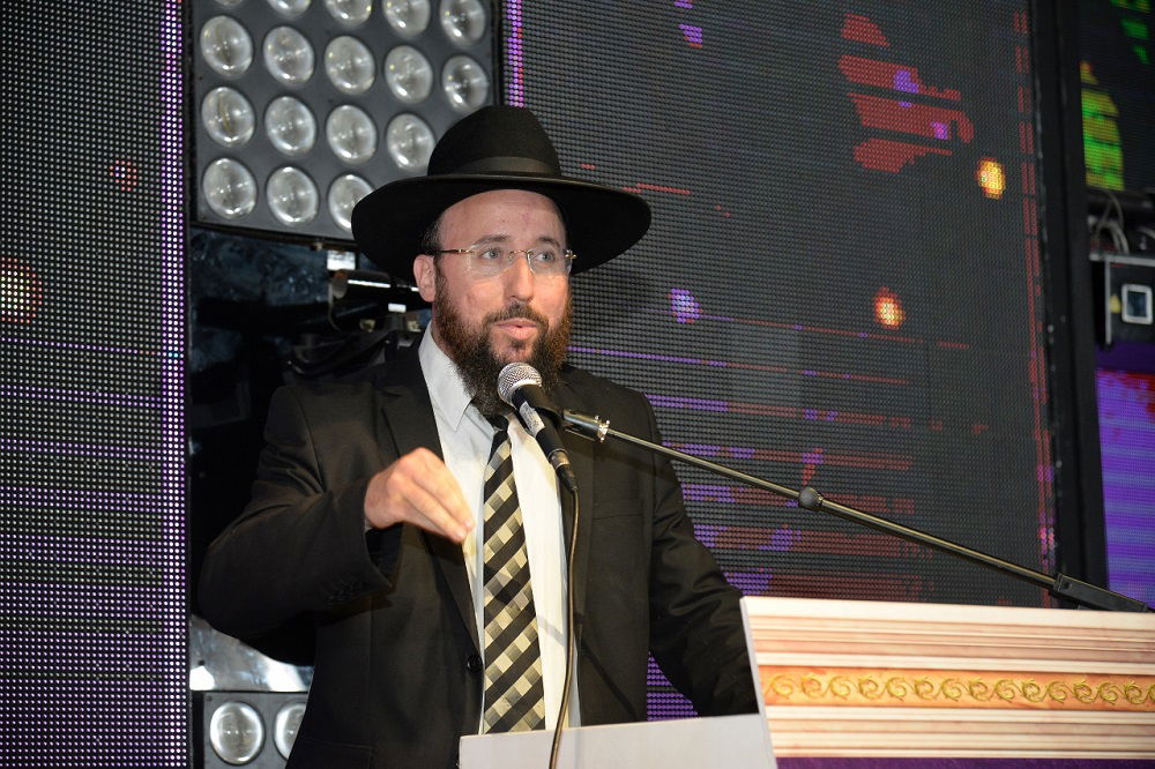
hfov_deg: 21.5
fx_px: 3047
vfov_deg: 14.4
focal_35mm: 95
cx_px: 578
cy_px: 384
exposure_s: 1/125
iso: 1250
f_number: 5
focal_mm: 95
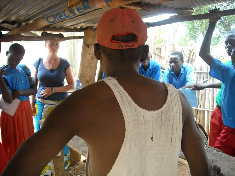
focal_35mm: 35
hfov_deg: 52.6
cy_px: 88
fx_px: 238
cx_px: 118
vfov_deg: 40.7
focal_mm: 5.7
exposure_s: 1/250
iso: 227
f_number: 2.8
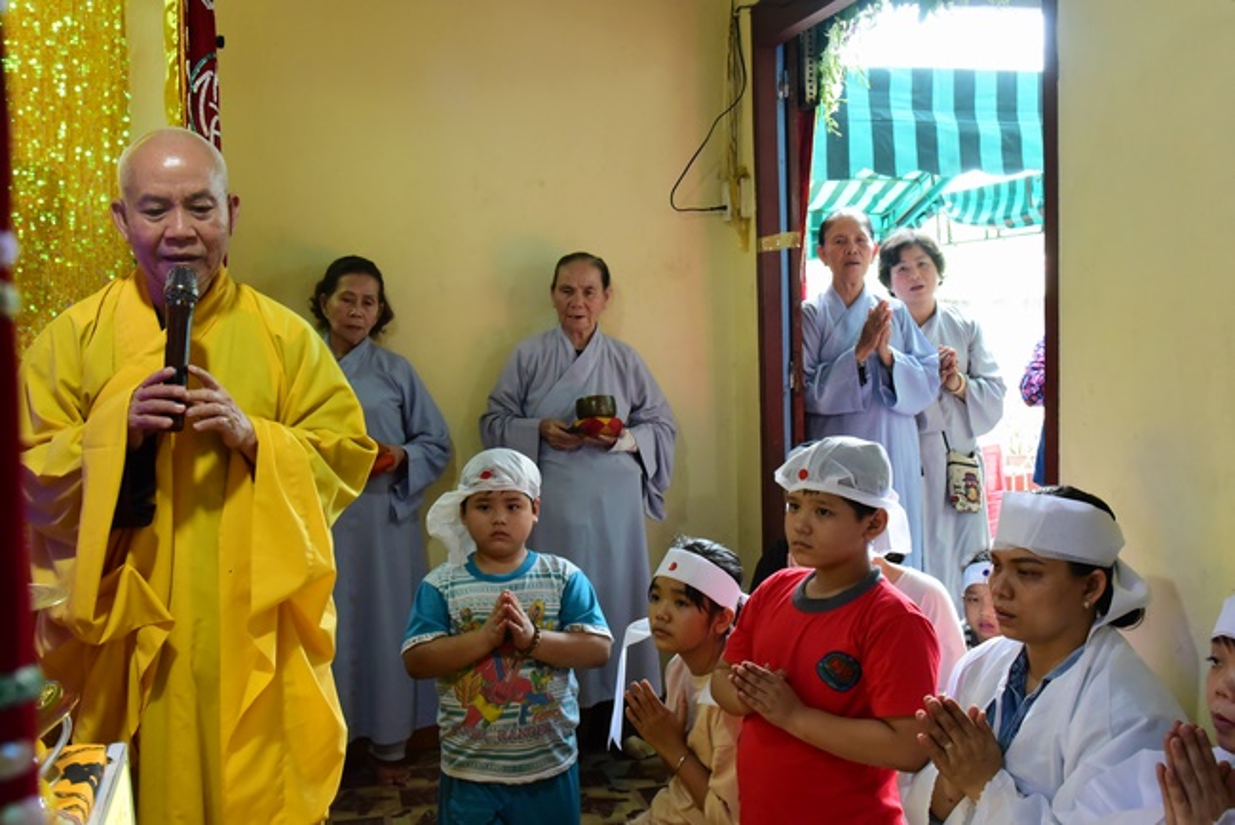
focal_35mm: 38
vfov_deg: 35.1
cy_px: 412
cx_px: 618
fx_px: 1304
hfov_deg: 50.7
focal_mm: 38
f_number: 8
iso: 7200
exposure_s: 1/80
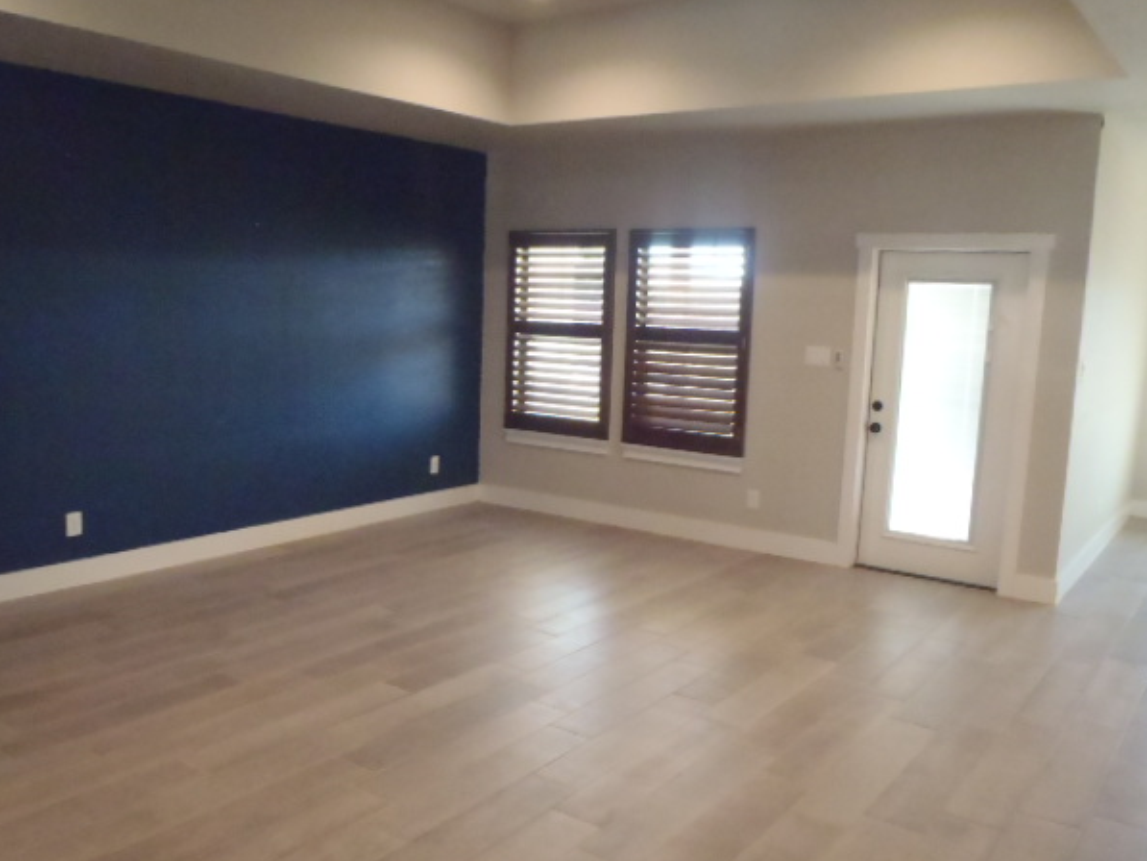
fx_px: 994
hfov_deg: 59.9
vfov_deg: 46.8
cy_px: 454
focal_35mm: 30
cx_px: 540
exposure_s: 1/30
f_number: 3.9
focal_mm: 5
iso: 800
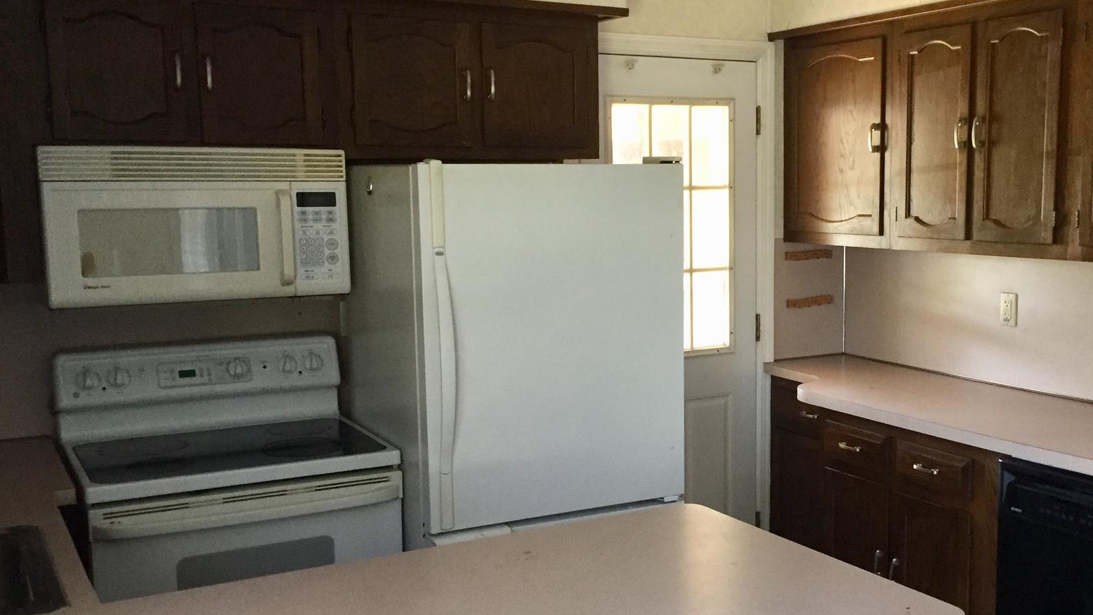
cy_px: 352
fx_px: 1188
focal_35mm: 41
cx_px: 688
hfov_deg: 48.9
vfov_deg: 29.0
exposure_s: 1/30
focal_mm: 4.15
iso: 160
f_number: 2.2
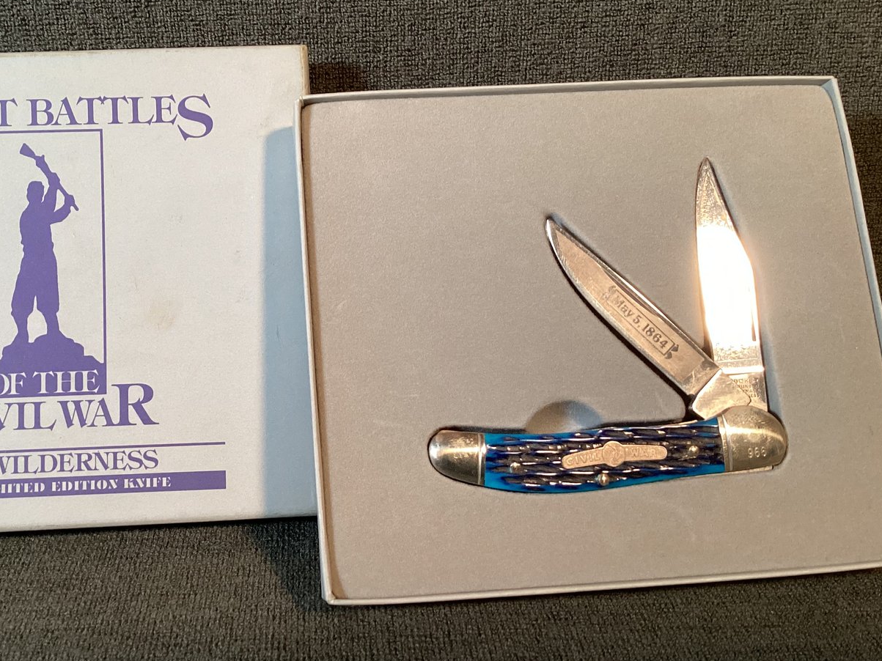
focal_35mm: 39
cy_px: 312
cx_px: 343
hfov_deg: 47.5
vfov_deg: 36.8
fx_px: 994
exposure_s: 1/60
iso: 200
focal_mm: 3.3
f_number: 2.4
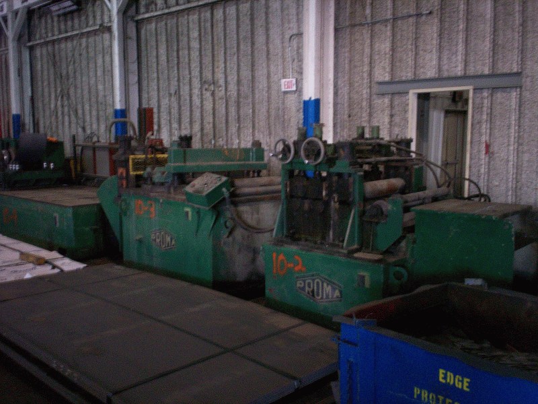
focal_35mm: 36
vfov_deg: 39.7
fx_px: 560
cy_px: 202
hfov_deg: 51.4
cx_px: 269
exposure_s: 1/8
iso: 200
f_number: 4.5
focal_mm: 6
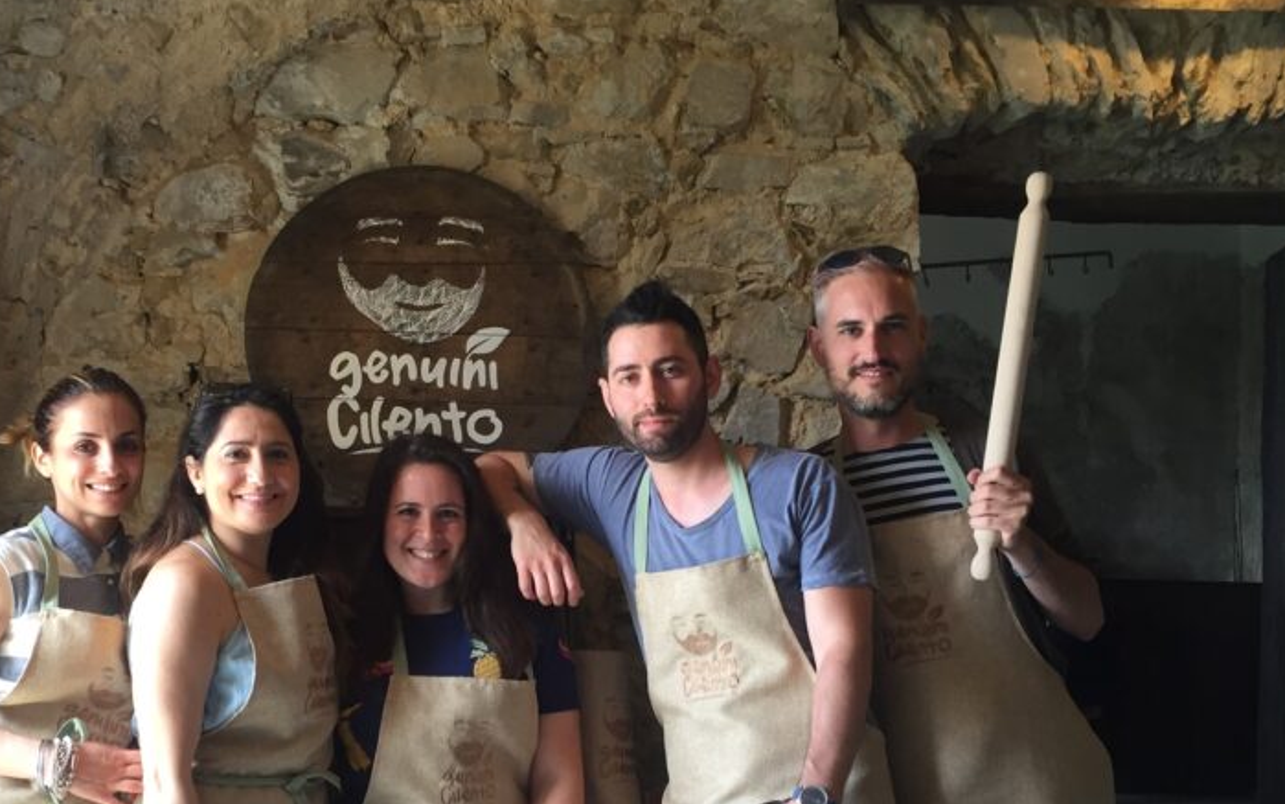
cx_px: 520
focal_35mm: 44
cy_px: 585
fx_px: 1541
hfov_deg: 45.0
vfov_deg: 28.9
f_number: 2.2
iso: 32
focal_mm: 4.15
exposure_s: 1/33
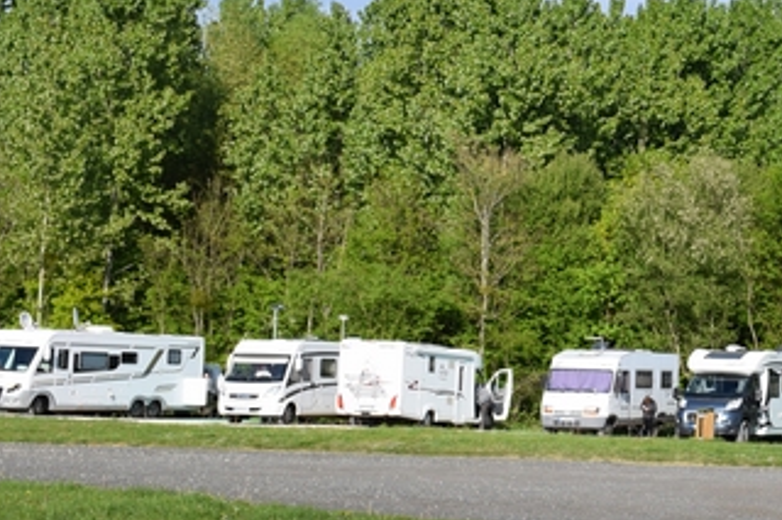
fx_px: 1954
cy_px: 258
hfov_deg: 21.6
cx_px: 841
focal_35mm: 90
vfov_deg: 15.2
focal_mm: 24
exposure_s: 1/400
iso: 200
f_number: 10
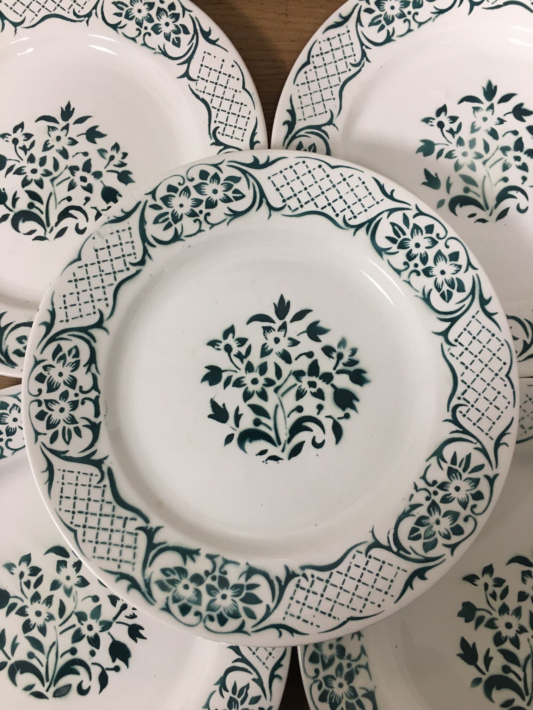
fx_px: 595
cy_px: 355
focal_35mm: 29
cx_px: 266
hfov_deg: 48.2
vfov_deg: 61.7
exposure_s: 1/33
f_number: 2.2
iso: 125
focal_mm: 4.15
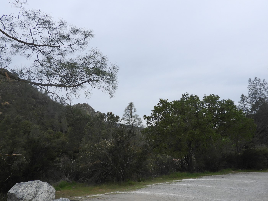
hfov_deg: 58.4
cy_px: 102
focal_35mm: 31
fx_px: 240
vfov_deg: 45.4
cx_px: 137
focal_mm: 5.4
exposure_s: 1/640
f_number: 3.5
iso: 100
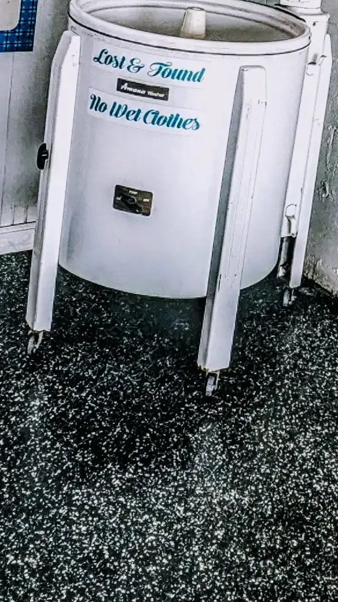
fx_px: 1083
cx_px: 350
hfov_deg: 17.3
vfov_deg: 28.8
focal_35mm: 68
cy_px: -15
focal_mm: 1.83
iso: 46
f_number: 2.2
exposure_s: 1/166
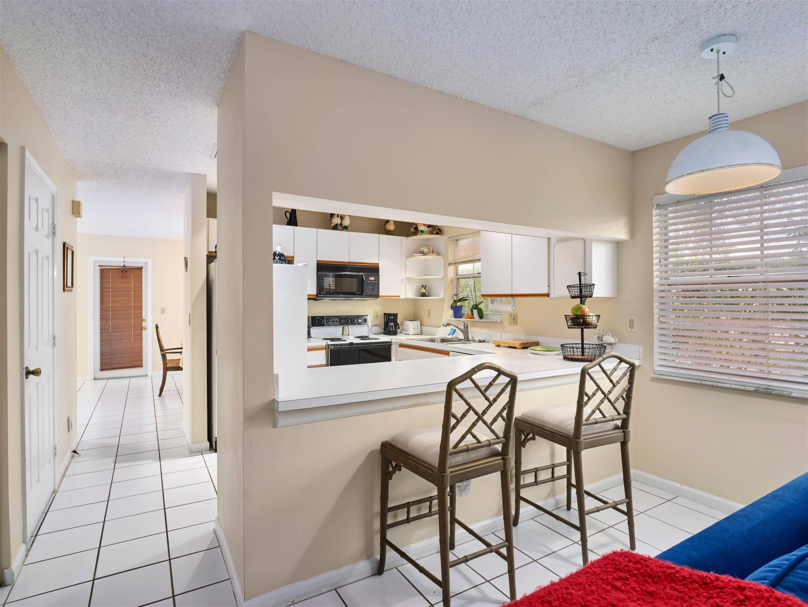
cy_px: 304
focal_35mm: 18
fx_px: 420
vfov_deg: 71.6
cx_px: 404
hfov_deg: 87.7
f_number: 5.6
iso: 100
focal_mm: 9
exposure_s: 1/250
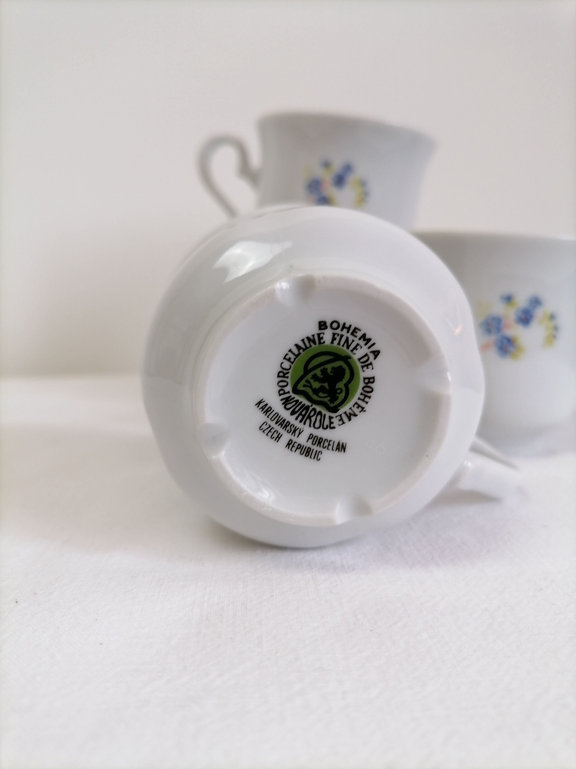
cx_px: 288
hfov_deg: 53.1
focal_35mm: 26
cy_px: 384
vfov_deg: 67.3
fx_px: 577
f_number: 1.8
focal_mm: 5.4
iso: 64
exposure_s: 1/33.3
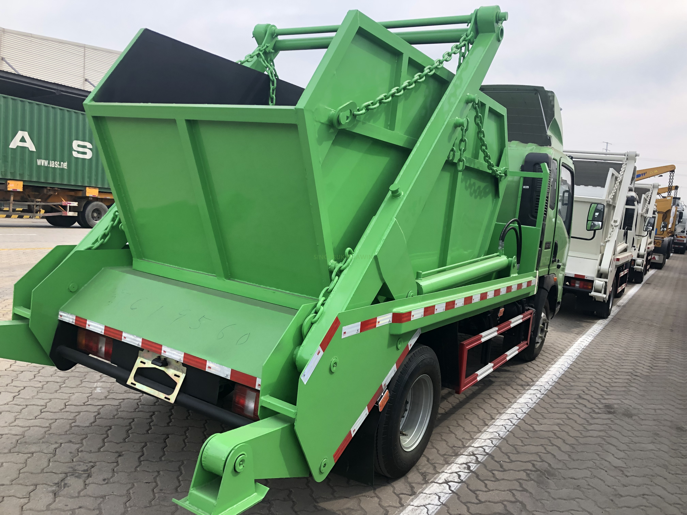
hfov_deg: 63.4
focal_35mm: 28
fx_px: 556
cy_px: 258
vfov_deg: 49.7
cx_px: 344
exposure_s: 1/685
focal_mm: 4
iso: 20
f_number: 1.8
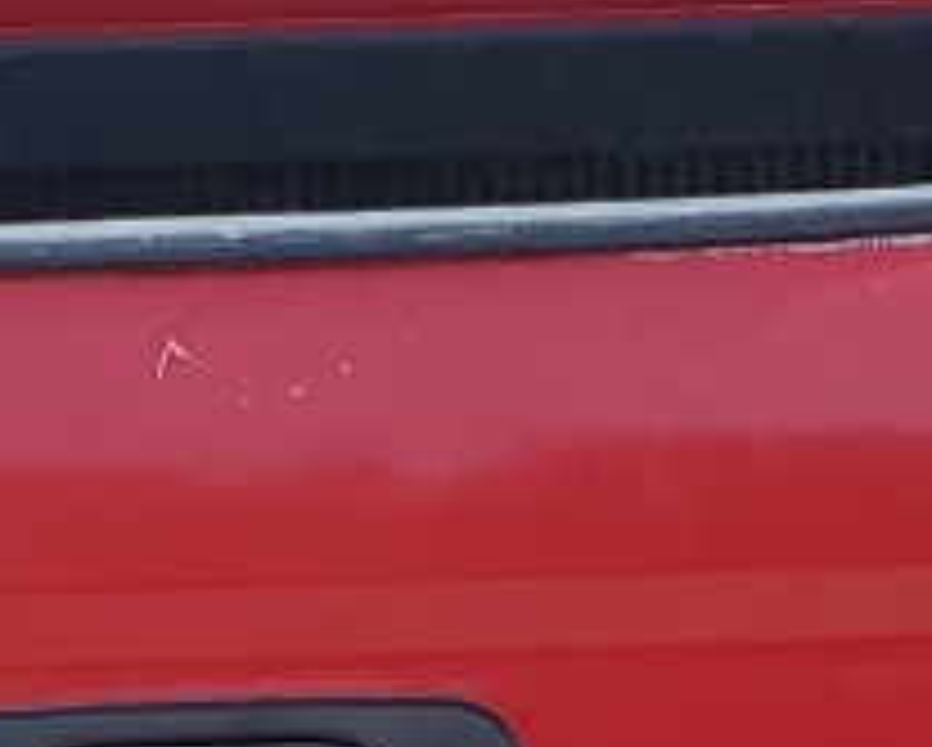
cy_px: 1170
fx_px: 5411
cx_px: 104
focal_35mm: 196
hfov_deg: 9.8
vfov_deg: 7.7
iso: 50
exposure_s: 1/2000
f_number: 1.5
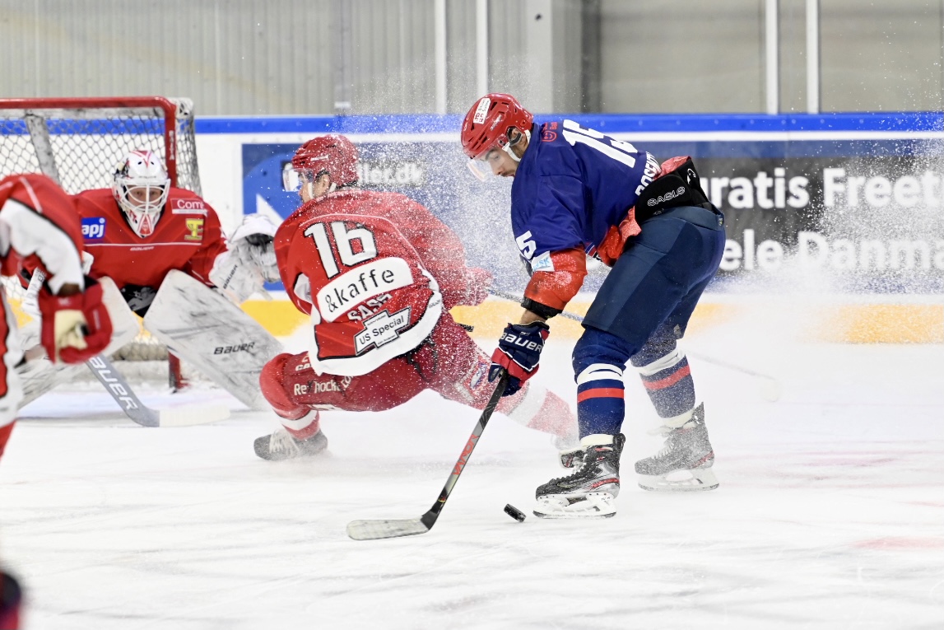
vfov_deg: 7.4
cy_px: 315
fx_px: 4851
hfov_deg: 11.1
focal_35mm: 185
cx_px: 472
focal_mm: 185
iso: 4000
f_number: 4
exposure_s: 1/1000
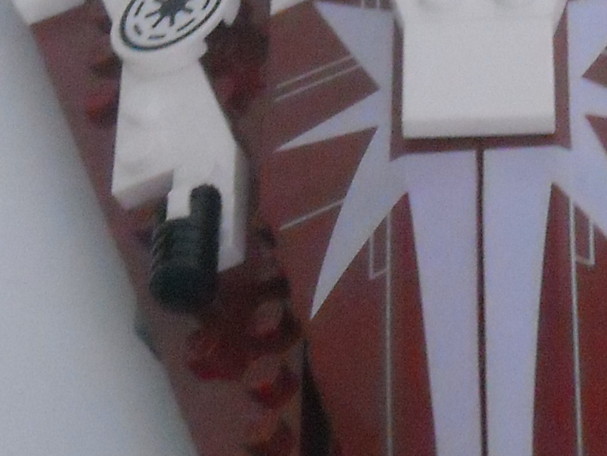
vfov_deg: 5.7
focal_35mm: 260
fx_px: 4560
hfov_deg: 7.6
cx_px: 443
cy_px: 132
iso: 800
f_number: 3.9
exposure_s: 1/100
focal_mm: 12.3
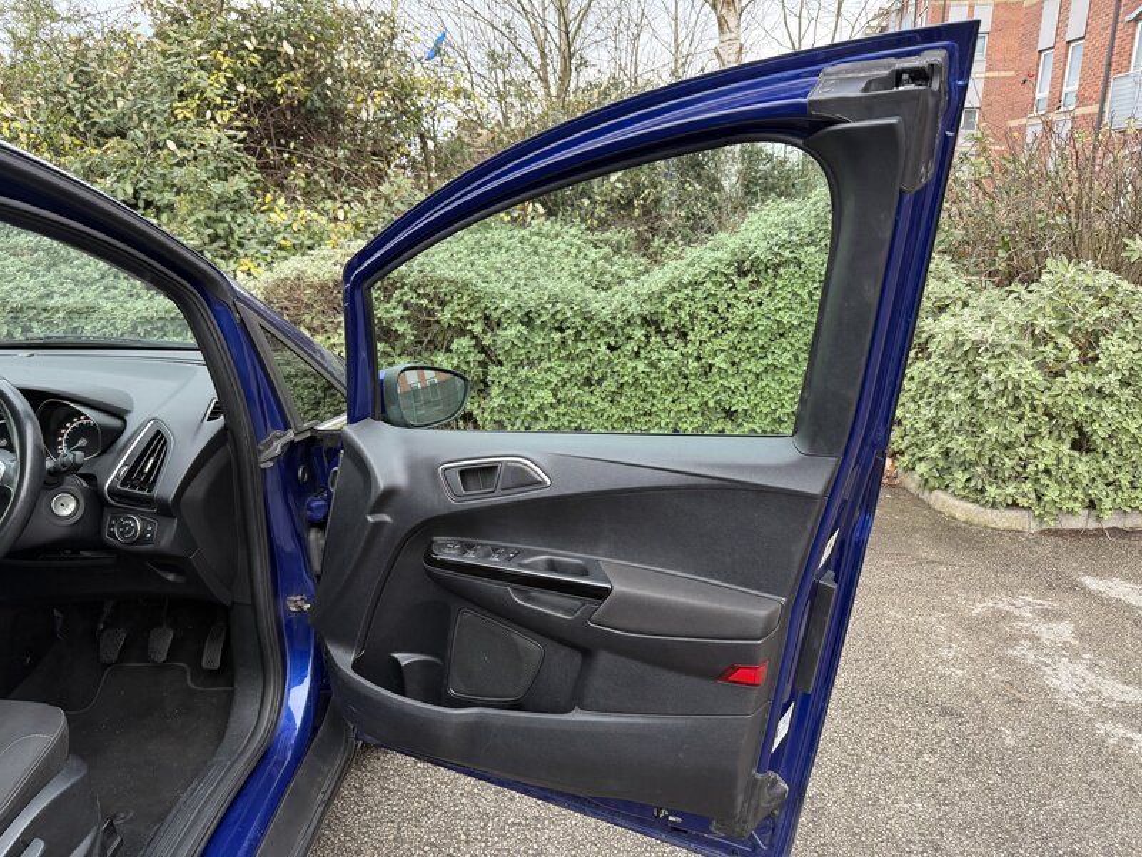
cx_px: 571
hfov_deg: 71.6
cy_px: 428
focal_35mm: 24
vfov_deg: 56.8
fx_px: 792
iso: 160
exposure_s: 1/121
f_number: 1.78
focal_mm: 6.76
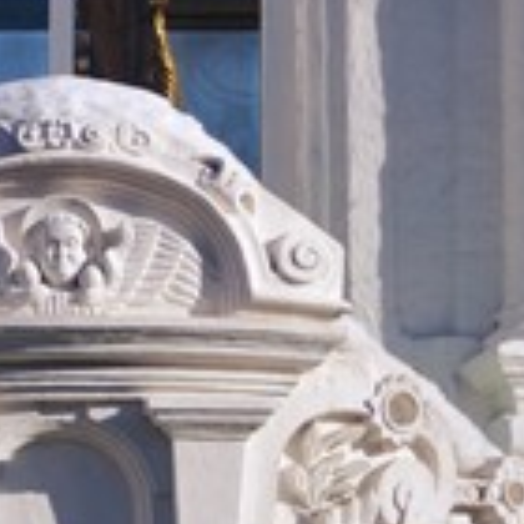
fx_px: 10892
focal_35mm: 636
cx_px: 34
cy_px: 73
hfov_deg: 2.8
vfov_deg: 2.8
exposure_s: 1/640
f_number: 6.3
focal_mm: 78
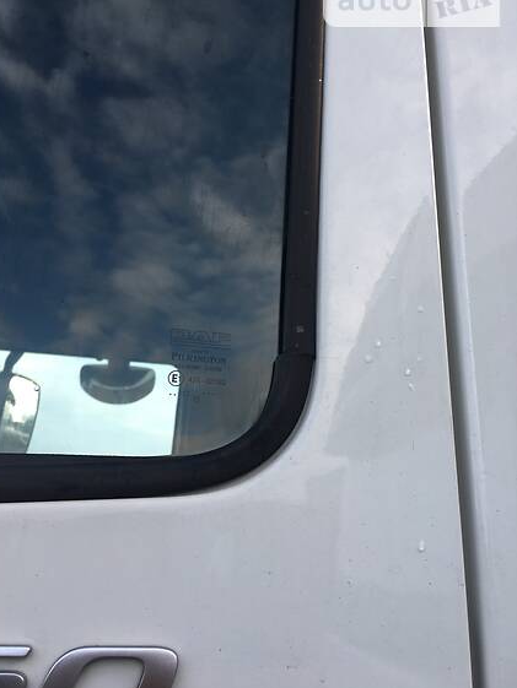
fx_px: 617
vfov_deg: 58.3
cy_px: 327
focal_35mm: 31
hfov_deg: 45.4
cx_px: 242
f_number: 2.2
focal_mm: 4.2
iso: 25
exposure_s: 1/216
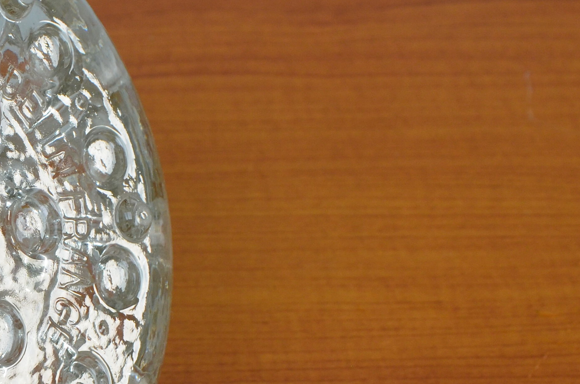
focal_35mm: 151
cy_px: 222
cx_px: 2
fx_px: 2428
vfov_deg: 9.0
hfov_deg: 13.4
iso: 400
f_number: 9
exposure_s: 1/40
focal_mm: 38
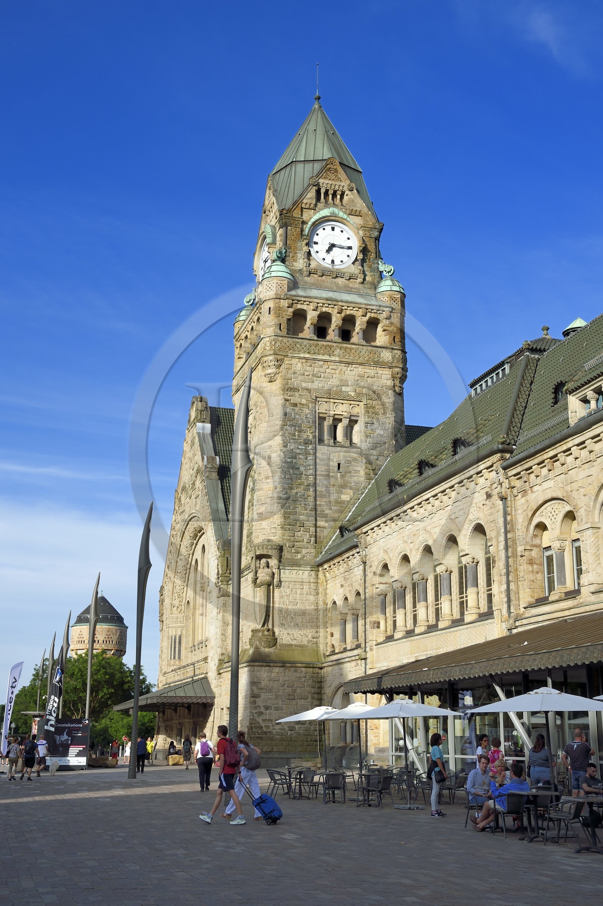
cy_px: 453
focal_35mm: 44
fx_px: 1107
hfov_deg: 30.5
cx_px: 302
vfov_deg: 44.5
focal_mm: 44
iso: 200
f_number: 13
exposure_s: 1/250
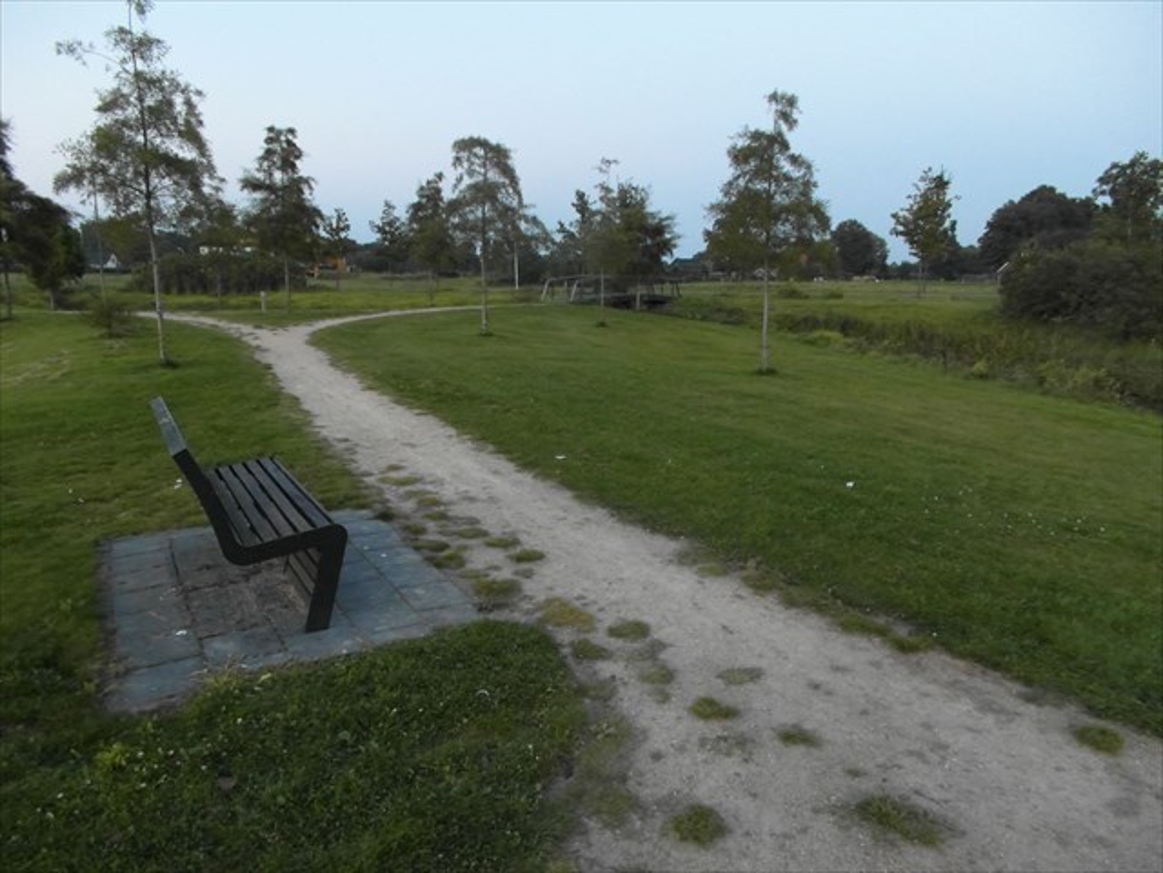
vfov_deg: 58.9
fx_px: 773
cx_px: 582
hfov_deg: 73.9
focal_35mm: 23
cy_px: 436
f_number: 2.8
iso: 640
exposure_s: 1/45
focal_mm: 4.1
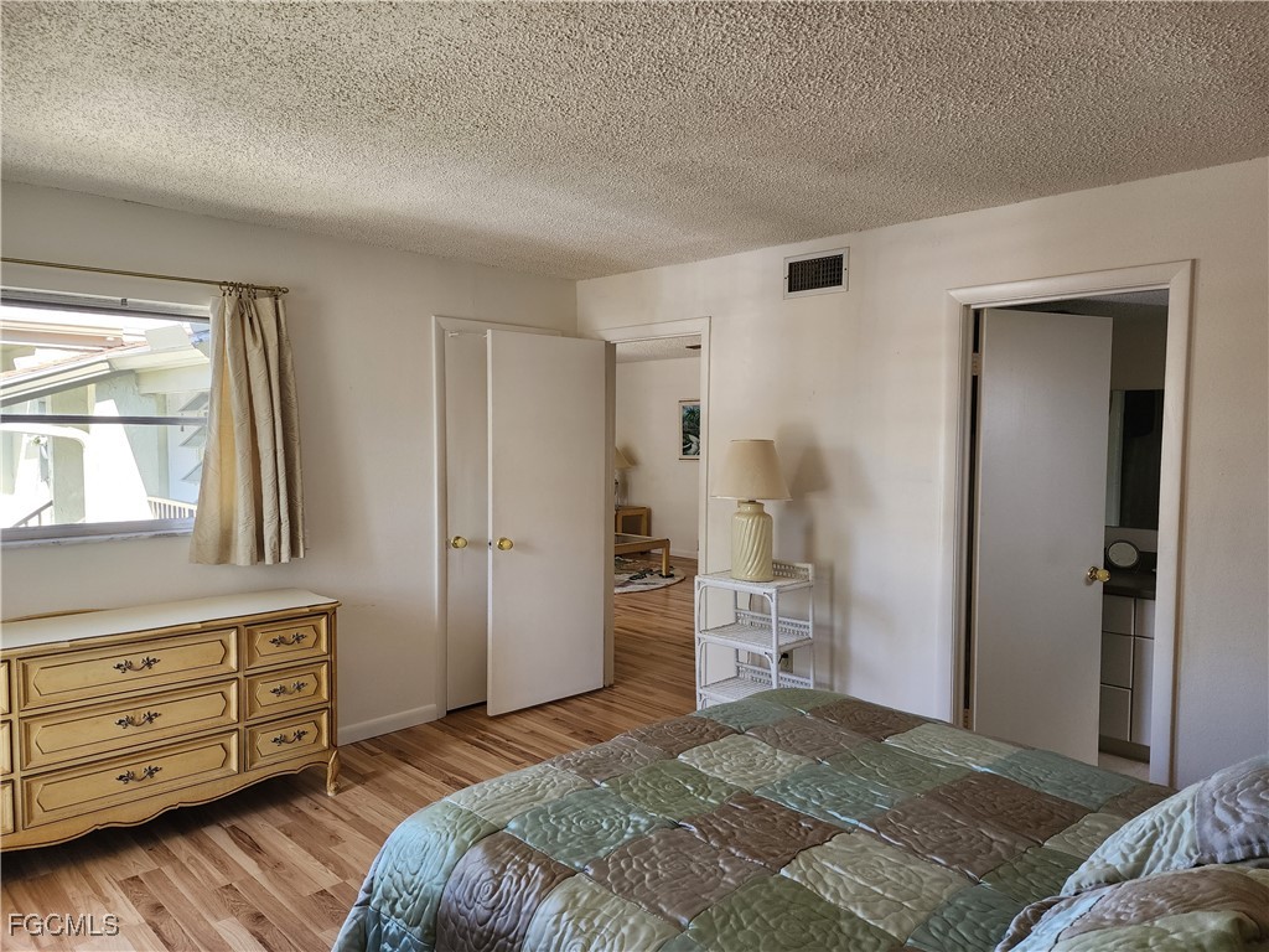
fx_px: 843
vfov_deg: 58.9
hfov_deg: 73.9
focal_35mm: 23
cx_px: 634
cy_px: 476
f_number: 1.8
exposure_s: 1/120
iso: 160
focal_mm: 6.4
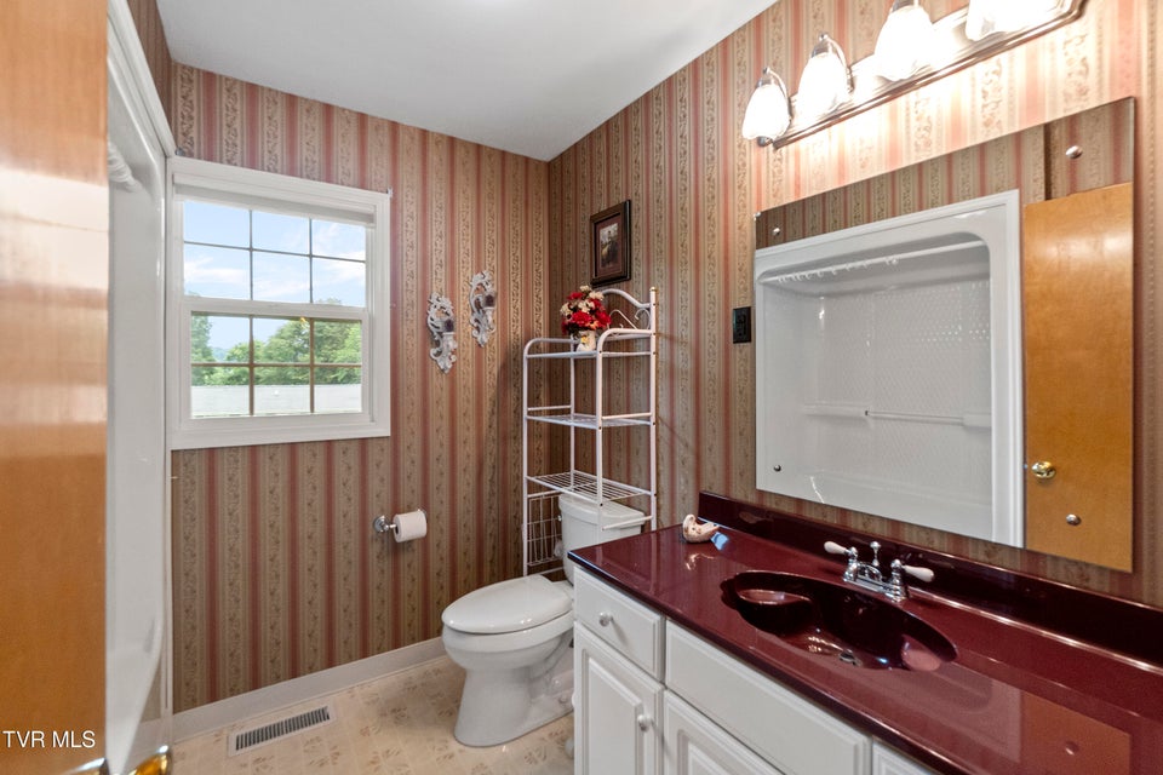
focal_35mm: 15
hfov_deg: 100.4
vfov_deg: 77.3
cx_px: 582
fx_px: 485
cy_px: 388
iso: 800
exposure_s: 1/25
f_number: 8
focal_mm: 10
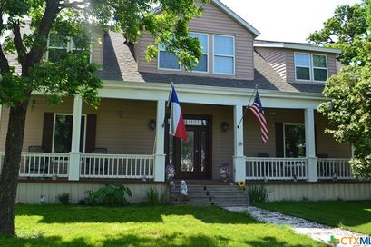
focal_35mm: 33
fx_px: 340
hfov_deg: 57.1
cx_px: 161
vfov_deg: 39.8
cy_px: 105
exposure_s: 1/160
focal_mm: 18
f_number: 7.1
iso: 100
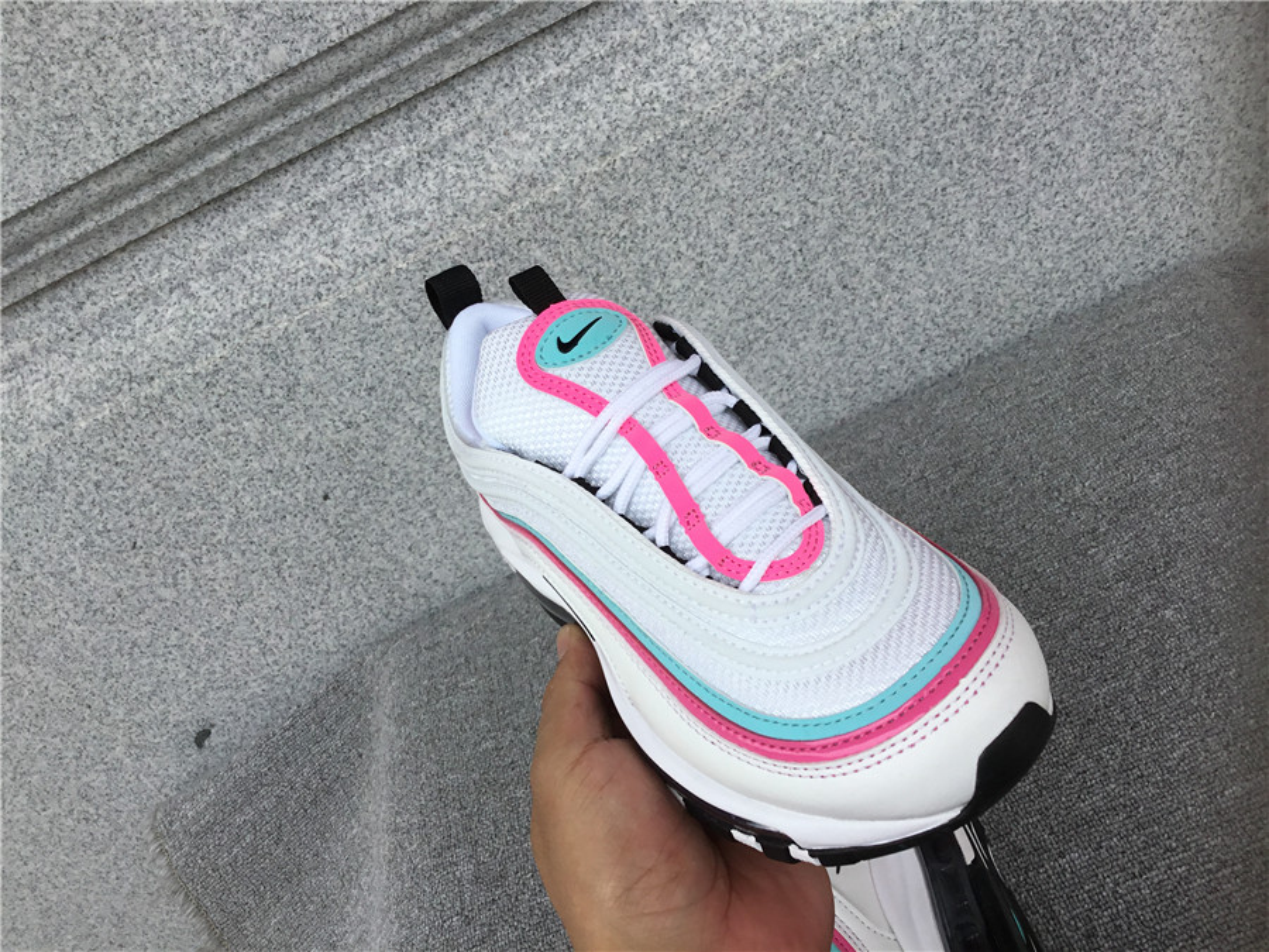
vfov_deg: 45.4
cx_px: 634
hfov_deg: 58.4
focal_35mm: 31
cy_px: 476
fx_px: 1136
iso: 25
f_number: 2.4
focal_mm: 3.3
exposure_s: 1/494
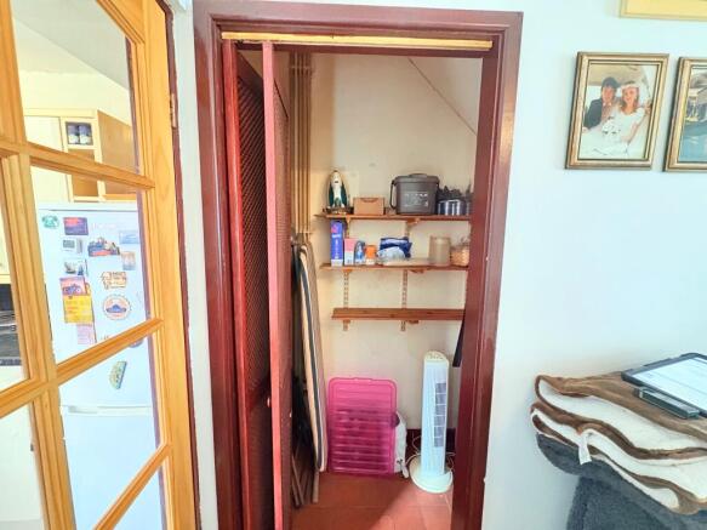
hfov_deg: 102.1
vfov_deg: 85.7
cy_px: 265
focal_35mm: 14
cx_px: 354
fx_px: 286
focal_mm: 2.22
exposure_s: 1/33
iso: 1000
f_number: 2.2
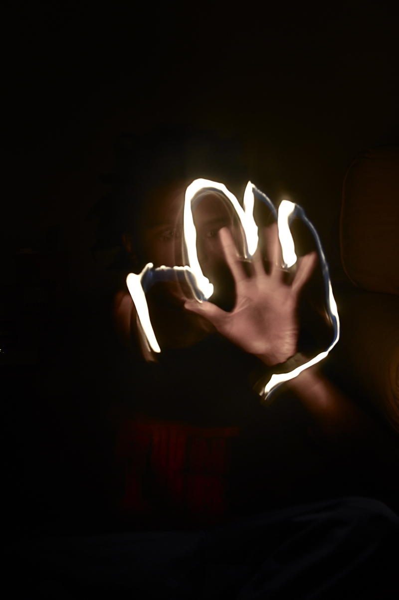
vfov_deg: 28.1
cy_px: 300
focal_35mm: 72
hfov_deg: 18.9
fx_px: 1200
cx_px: 200
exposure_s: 2.5
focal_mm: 48
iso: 400
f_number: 5.6
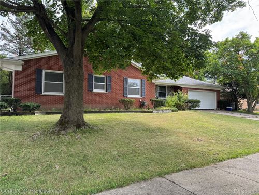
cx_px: 130
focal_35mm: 24
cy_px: 98
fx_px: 180
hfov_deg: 71.6
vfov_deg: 56.8
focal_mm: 6.76
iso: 80
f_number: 1.78
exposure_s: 1/582
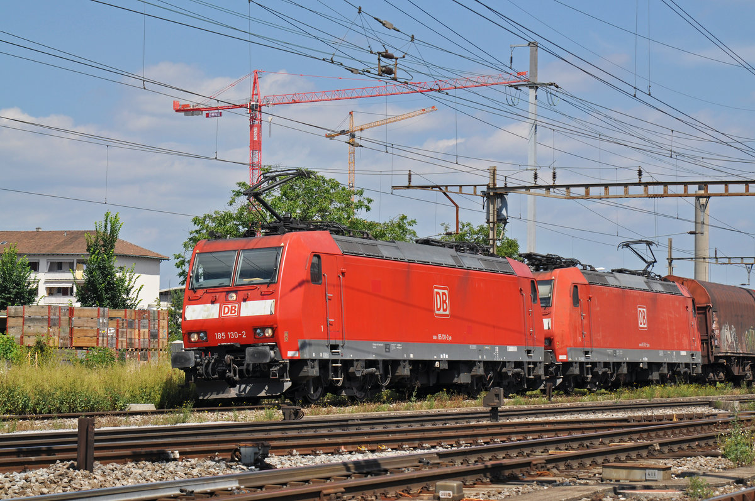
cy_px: 250
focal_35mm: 105
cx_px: 378
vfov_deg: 13.0
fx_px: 2199
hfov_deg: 19.5
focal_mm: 70
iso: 250
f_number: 7.1
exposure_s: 1/1000
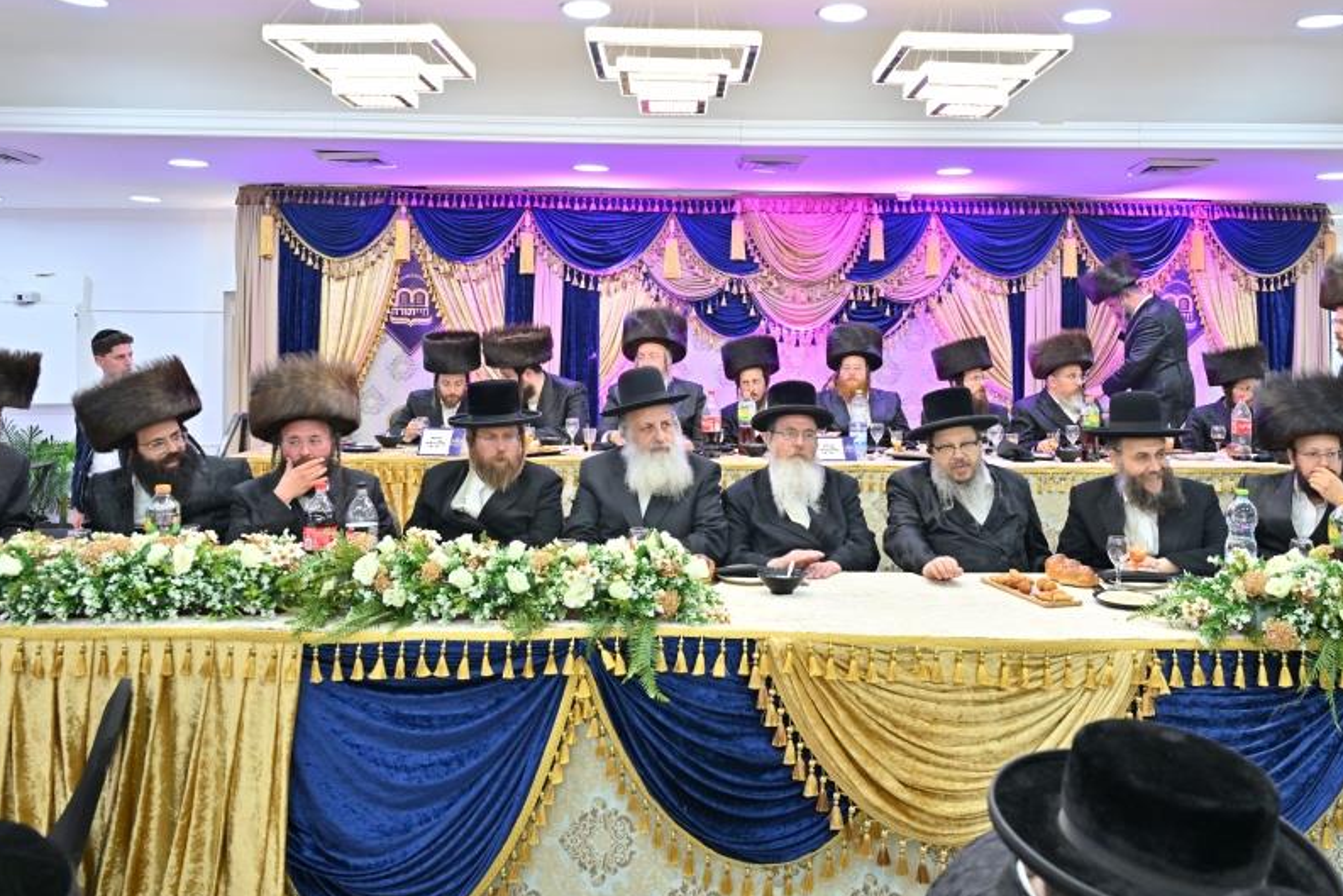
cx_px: 732
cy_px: 343
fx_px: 1157
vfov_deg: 42.1
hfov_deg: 60.2
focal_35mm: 31
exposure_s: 1/160
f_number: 4
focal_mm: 24
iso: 500
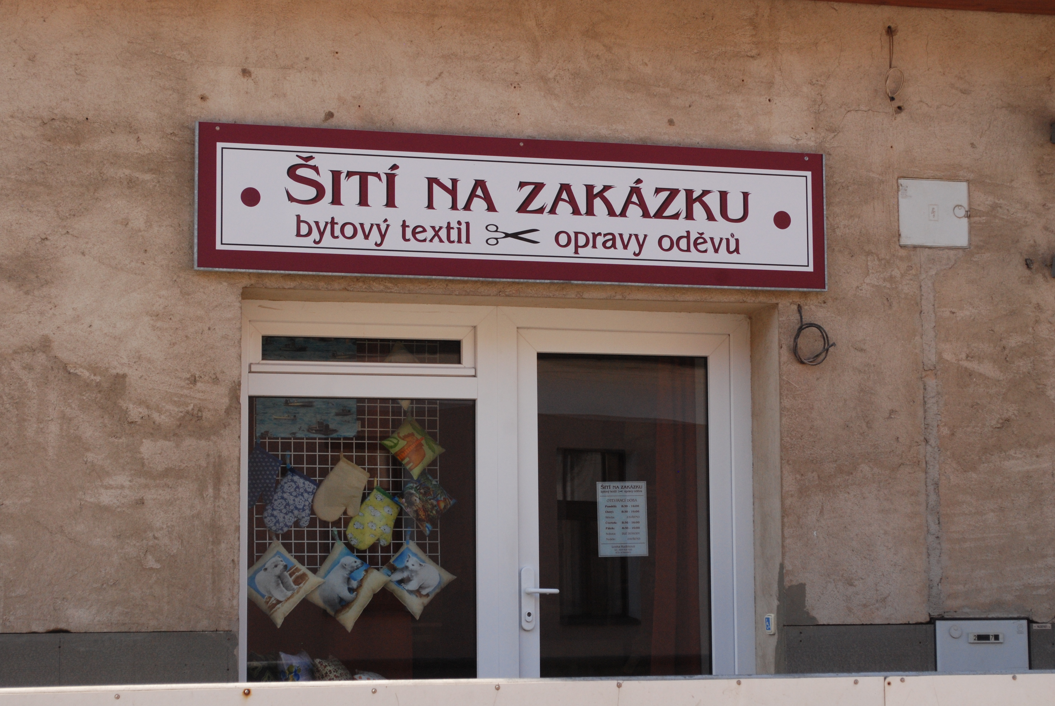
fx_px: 2421
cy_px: 353
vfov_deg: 16.6
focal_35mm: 82
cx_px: 528
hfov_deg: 24.6
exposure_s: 1/400
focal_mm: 55
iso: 500
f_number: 9
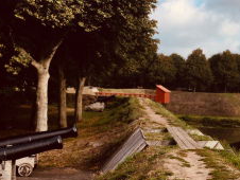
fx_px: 444
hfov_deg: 29.4
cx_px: 198
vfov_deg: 22.9
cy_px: 122
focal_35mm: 64
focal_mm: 4.15
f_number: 2.2
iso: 25
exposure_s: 1/894
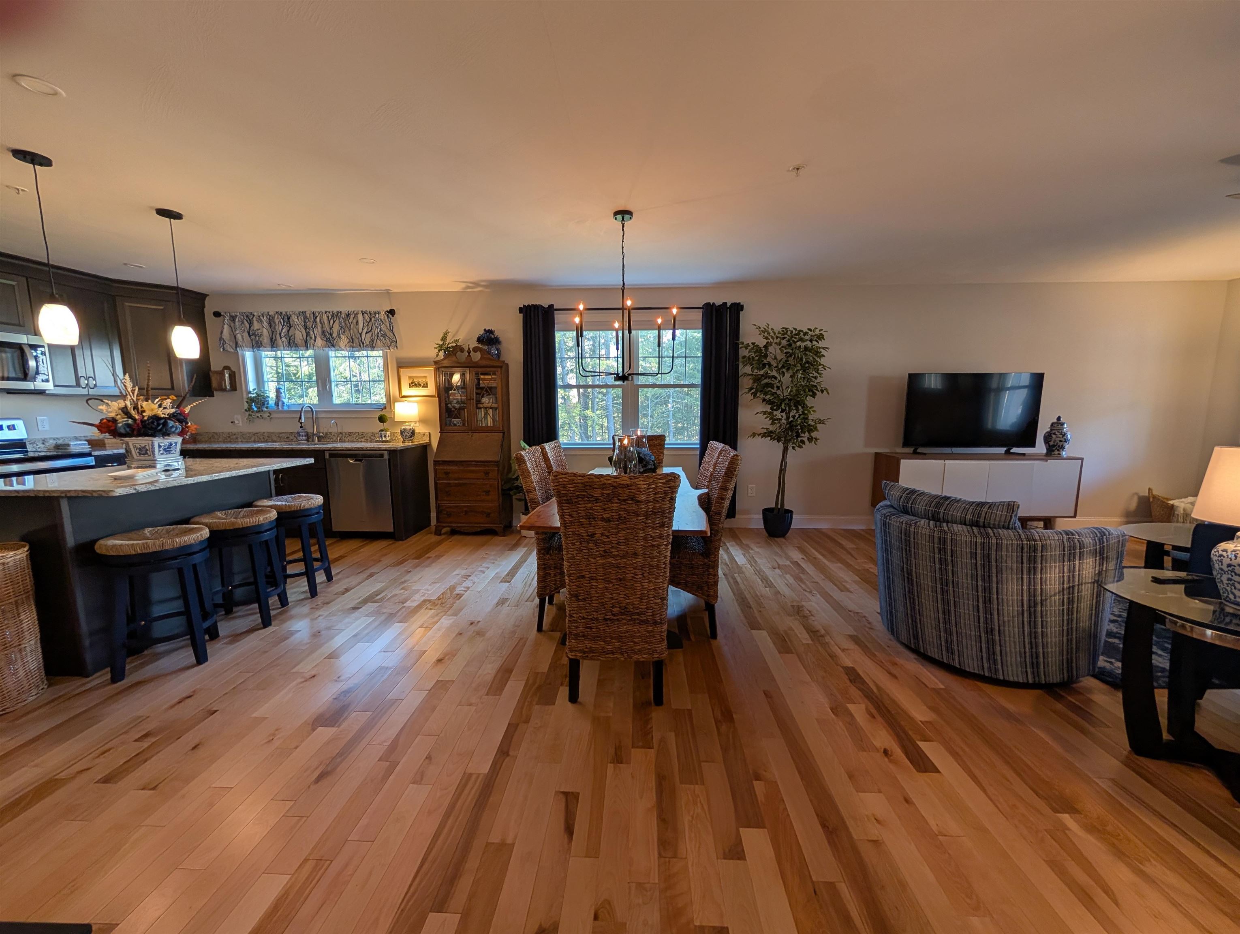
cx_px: 620
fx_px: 430
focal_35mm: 12
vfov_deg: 94.6
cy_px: 467
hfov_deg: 110.5
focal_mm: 2.02
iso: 54
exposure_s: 1/30
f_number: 1.7
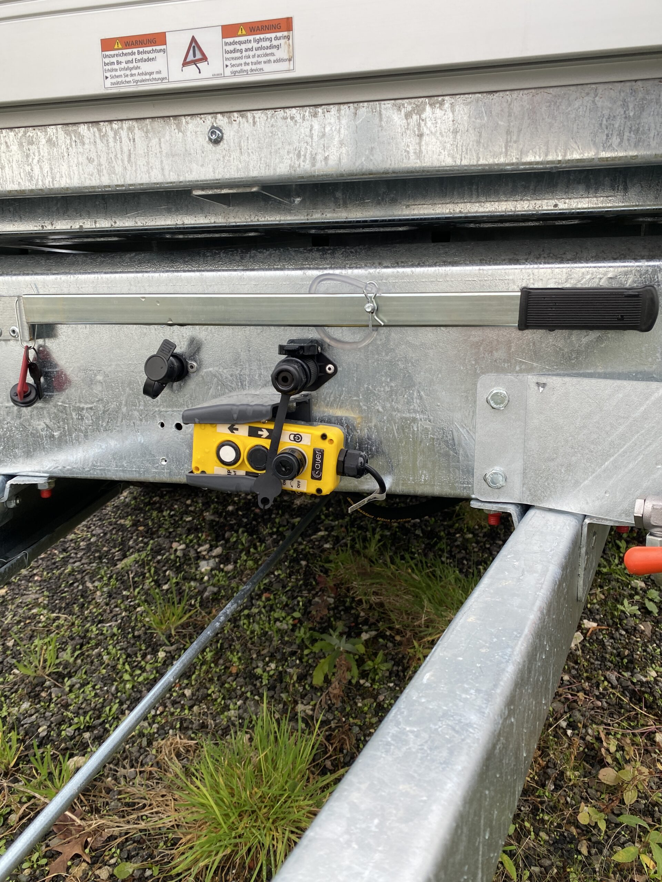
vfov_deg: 67.3
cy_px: 441
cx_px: 331
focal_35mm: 26
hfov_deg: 53.1
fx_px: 663
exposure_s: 1/121
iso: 32
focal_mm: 4.25
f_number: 1.8
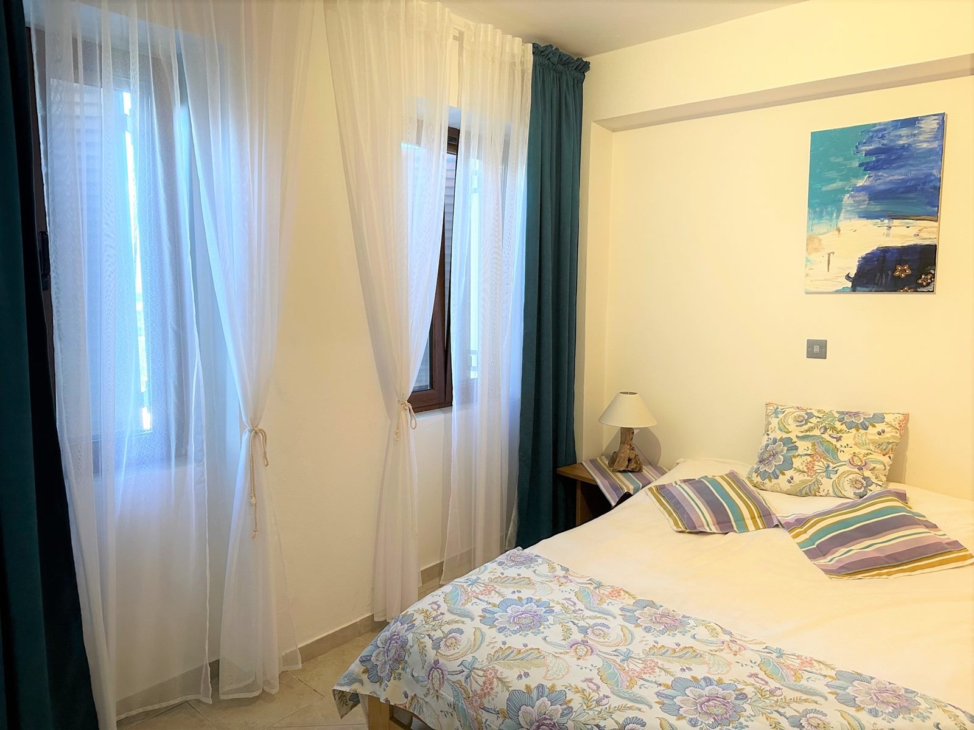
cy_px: 365
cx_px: 487
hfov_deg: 71.6
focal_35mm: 24
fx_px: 675
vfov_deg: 56.8
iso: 250
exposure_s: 1/50
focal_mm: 6.86
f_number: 1.78
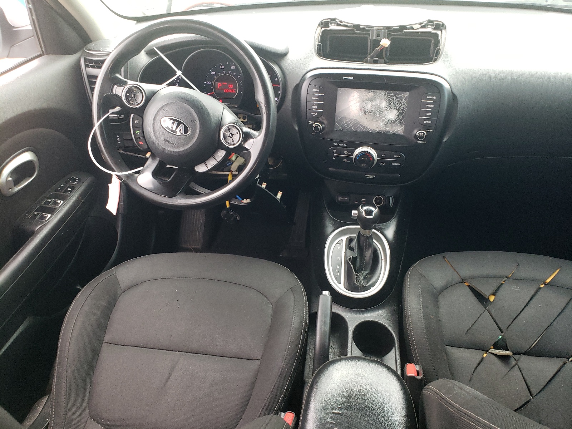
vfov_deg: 53.1
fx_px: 430
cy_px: 214
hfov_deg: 67.3
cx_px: 286
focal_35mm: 26
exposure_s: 1/60.2
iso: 176
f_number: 1.5
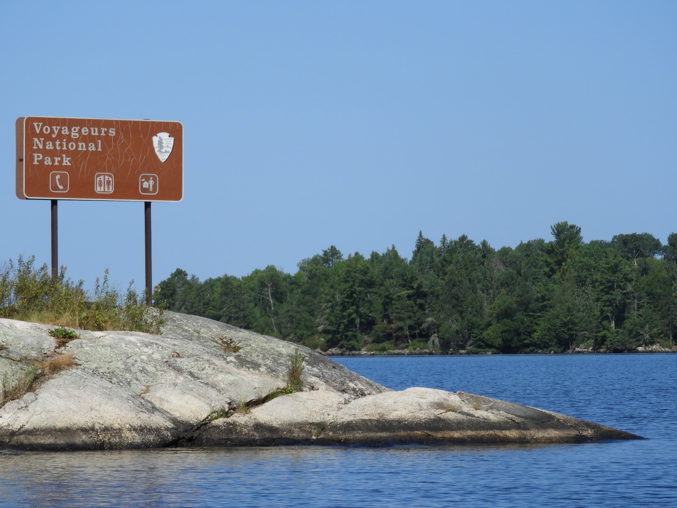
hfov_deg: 9.9
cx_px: 338
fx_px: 3911
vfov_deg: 7.4
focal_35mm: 200
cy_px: 254
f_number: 5.3
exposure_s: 1/800
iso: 100
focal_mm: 35.8
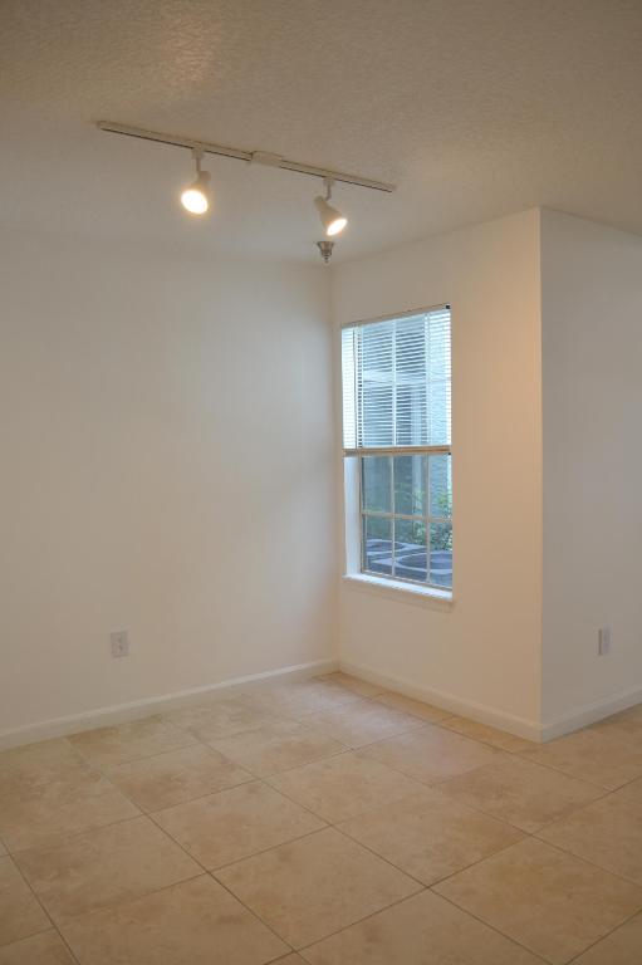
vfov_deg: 67.4
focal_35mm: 27
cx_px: 321
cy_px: 482
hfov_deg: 47.9
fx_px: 723
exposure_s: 1/40
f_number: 3.5
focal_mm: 18
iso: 400
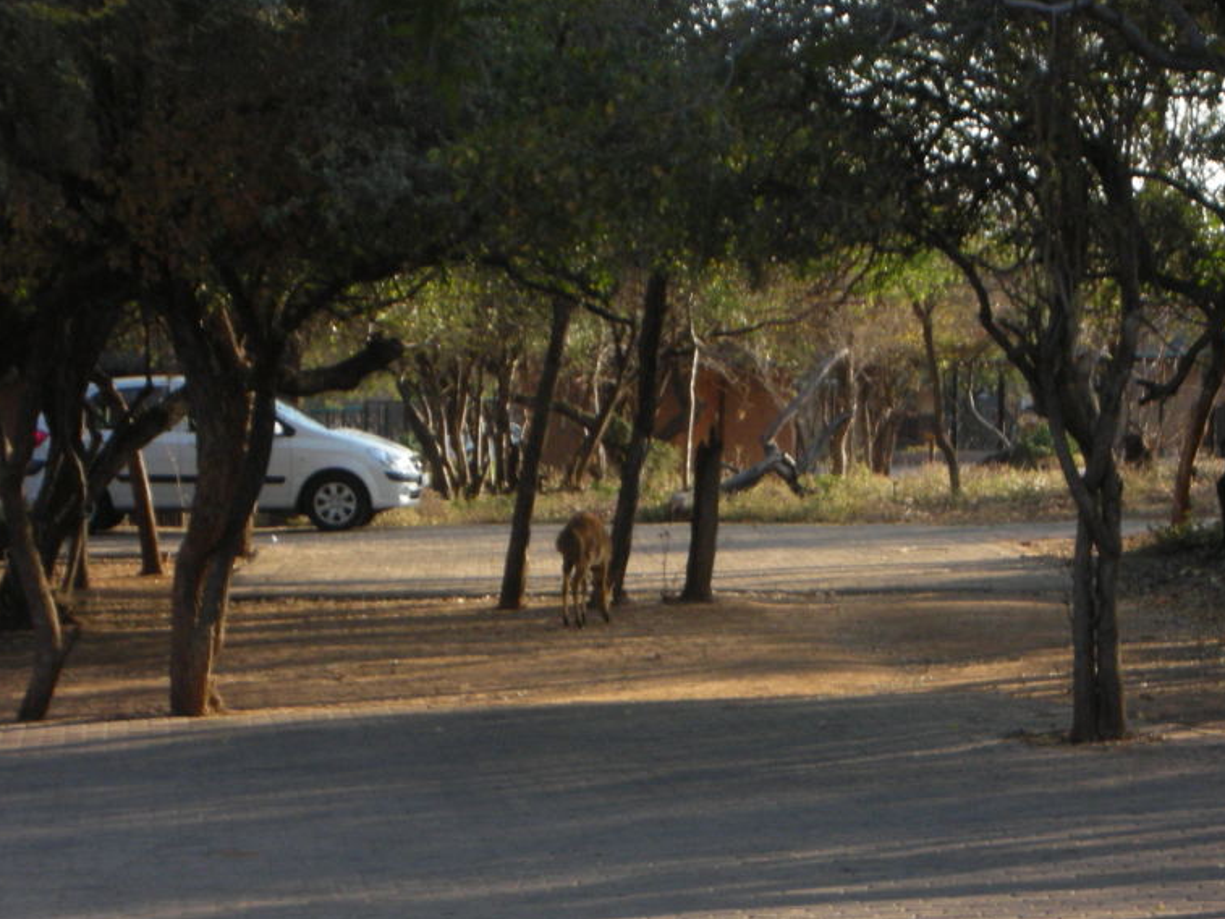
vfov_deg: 10.4
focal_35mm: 142
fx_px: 5026
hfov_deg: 13.9
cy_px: 539
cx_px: 647
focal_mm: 17.4
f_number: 5.4
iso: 124
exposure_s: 1/120
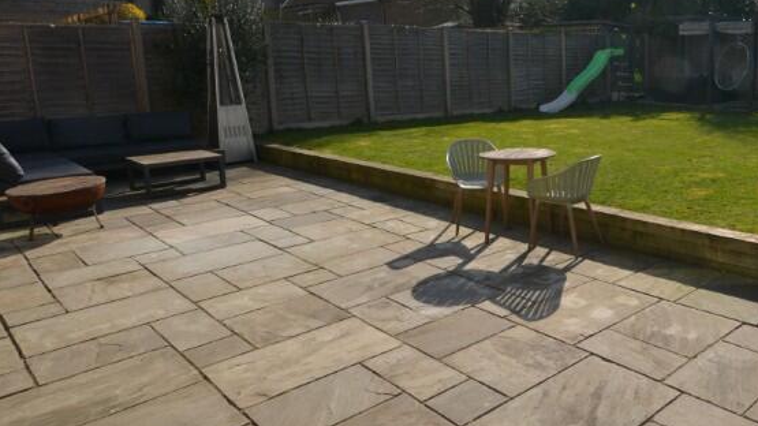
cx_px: 589
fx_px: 583
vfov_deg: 39.9
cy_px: 162
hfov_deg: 61.5
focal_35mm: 29
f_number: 11
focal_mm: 10
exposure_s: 1/200
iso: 100
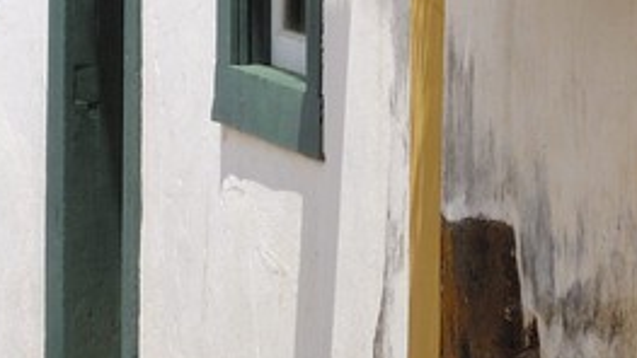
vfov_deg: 2.3
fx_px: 9021
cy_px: -343
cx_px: -1000
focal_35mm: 534
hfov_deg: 4.0
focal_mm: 56
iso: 100
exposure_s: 1/160
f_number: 12
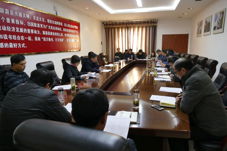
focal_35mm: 25
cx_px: 114
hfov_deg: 71.5
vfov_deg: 51.3
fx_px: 158
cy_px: 76
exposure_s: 1/60
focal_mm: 9.12
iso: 800
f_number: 2.8
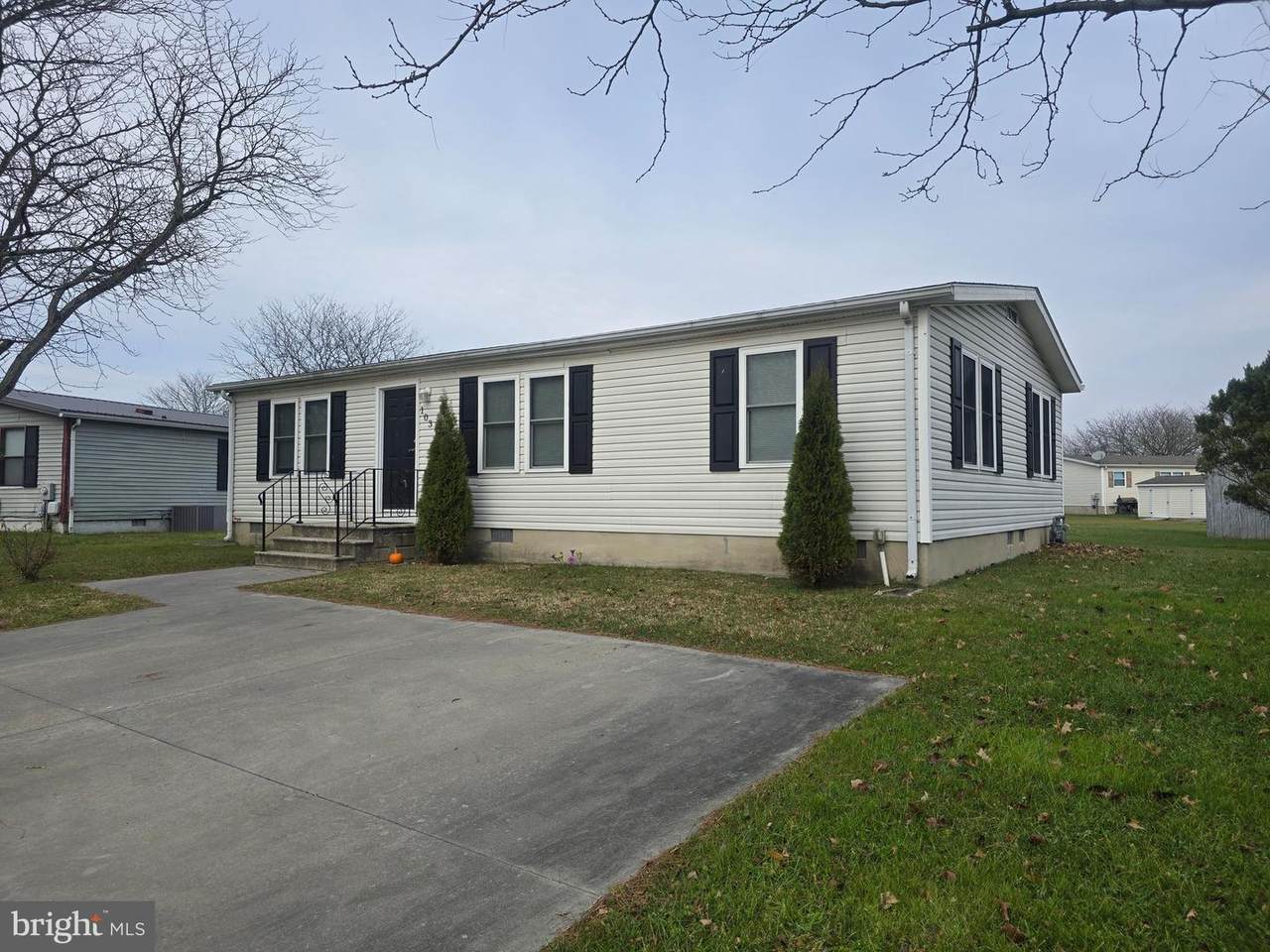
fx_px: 844
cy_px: 476
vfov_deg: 58.9
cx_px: 635
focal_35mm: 23
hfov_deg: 73.9
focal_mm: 6.3
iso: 12
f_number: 1.7
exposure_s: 1/437
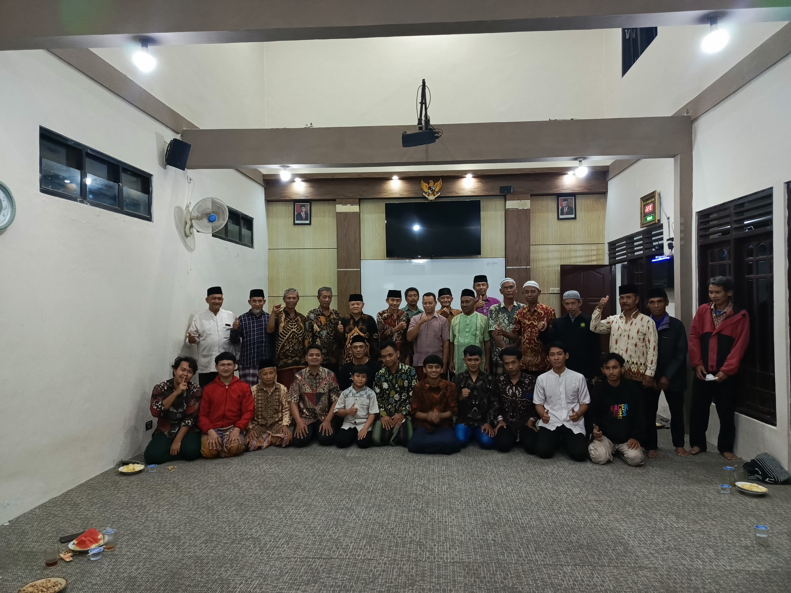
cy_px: 296
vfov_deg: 56.8
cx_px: 396
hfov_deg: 71.6
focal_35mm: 24
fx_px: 548
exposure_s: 1/50
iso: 2680
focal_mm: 5.25
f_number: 1.75
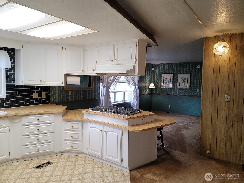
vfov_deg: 54.9
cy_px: 92
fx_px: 176
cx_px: 122
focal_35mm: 25
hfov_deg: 69.4
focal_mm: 7
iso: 80
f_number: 1.8
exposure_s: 1/60
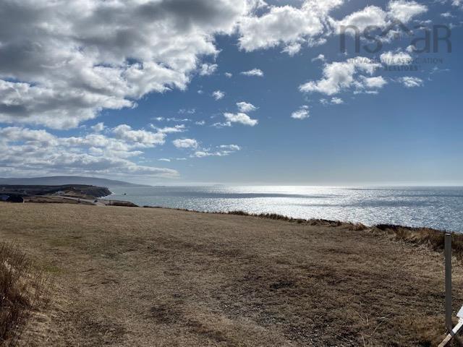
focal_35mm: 26
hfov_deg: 67.3
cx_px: 232
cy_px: 174
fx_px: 348
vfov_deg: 53.1
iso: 40
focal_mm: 4.25
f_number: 1.8
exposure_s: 1/14286
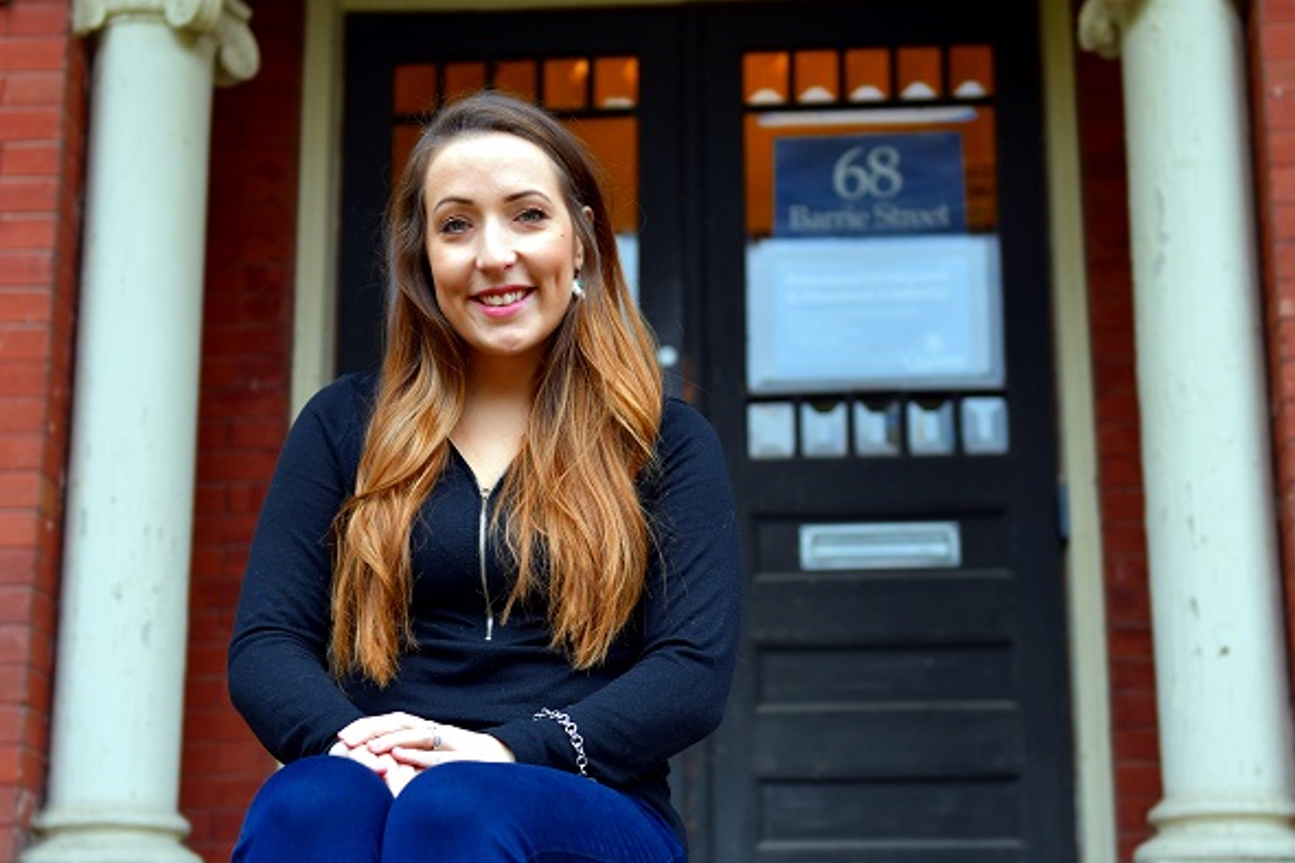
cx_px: 649
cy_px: 434
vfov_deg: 20.0
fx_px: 2446
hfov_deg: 29.7
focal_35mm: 68
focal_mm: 45
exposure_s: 1/250
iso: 400
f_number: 3.2
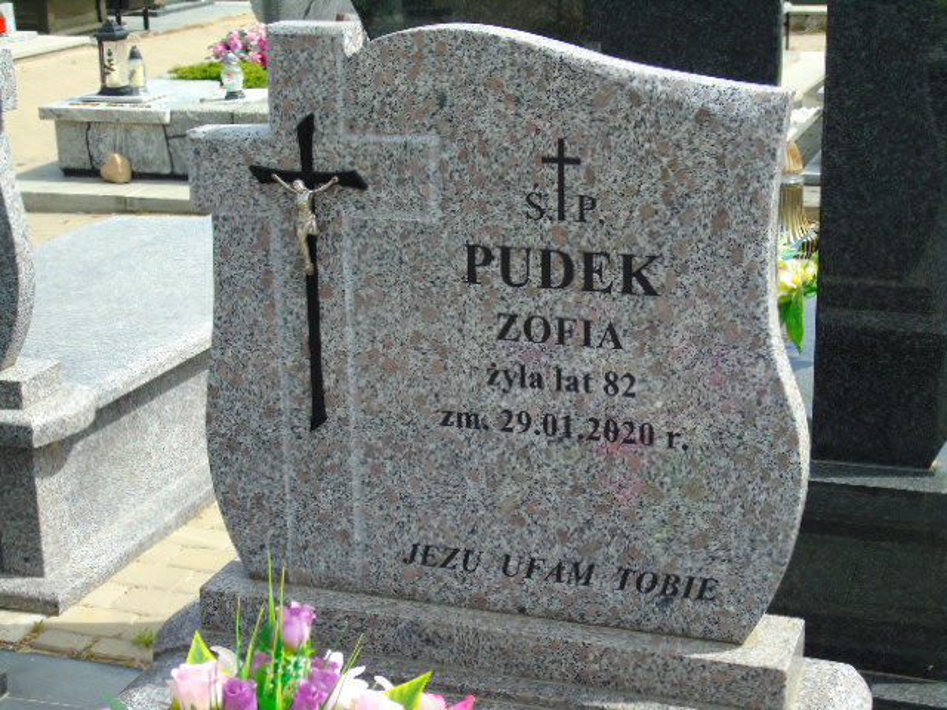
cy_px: 355
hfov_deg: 31.2
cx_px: 474
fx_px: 1696
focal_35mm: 62
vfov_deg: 23.7
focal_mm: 11
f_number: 4.5
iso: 80
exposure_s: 1/500
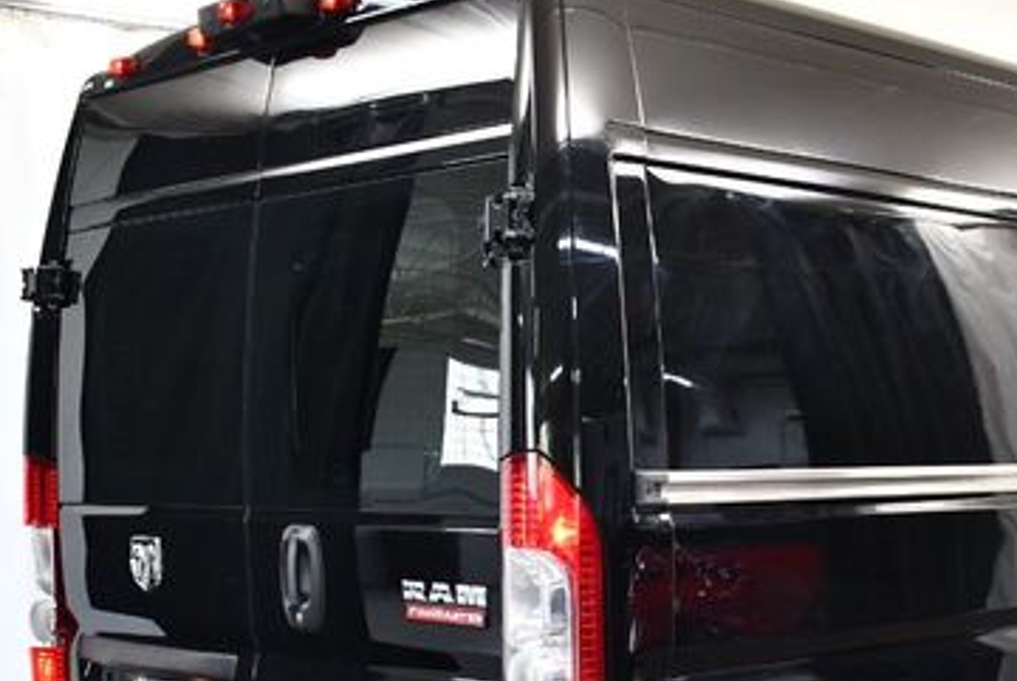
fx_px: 1810
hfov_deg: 30.9
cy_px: 541
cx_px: 740
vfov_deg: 21.1
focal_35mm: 64
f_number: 3.5
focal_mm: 18
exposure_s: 1/125
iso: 1400
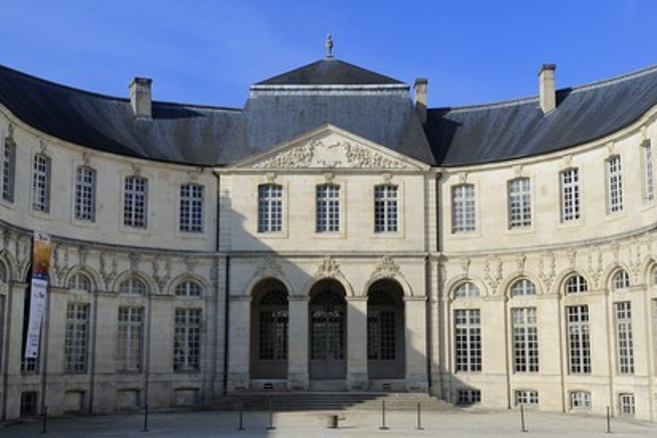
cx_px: 330
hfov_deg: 37.5
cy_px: 220
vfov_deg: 25.5
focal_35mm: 53
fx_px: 968
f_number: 13
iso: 200
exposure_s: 1/160
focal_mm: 52
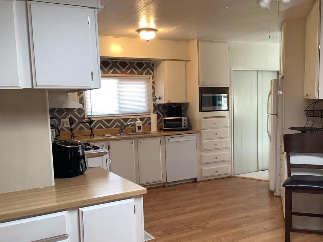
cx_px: 168
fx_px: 336
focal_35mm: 36
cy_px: 139
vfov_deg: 39.5
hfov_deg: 51.4
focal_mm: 3.3
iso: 125
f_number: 2.4
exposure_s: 1/60
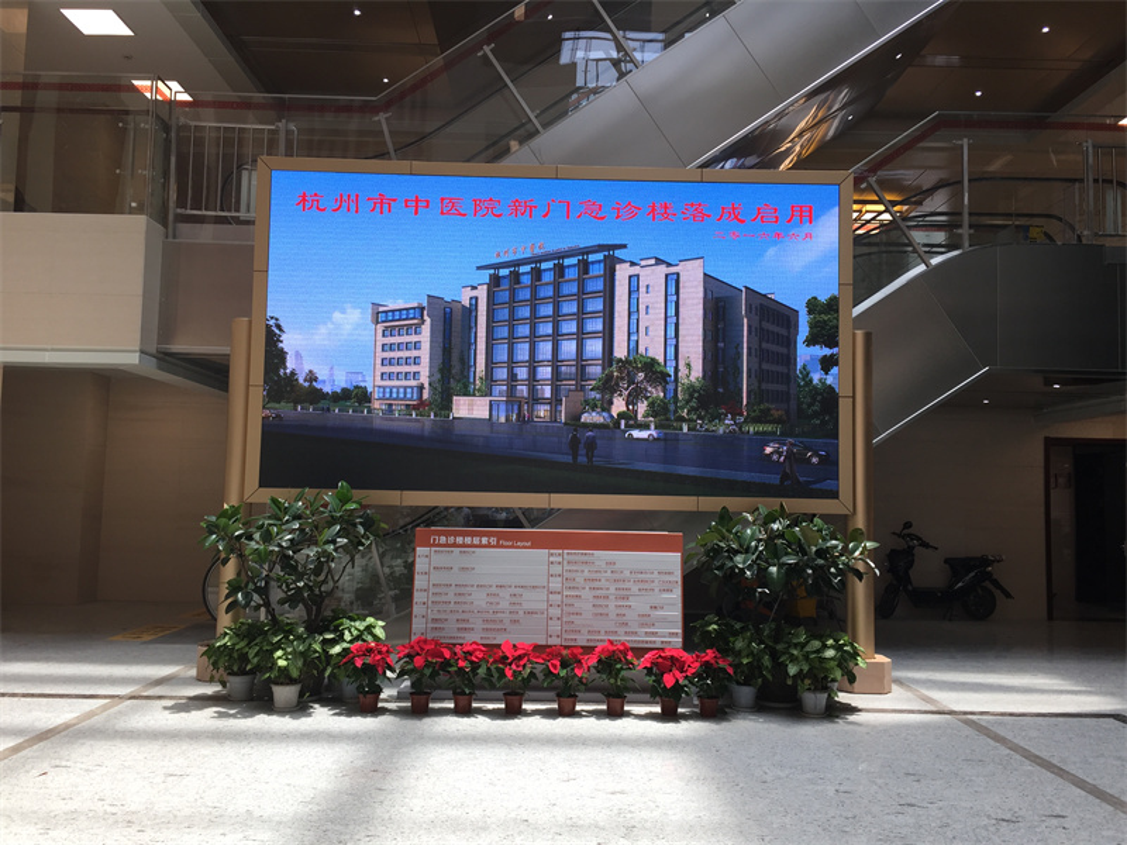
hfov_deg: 61.7
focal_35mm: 29
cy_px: 422
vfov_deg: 48.2
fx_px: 944
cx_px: 564
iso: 32
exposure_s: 1/118
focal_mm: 4.15
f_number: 2.2
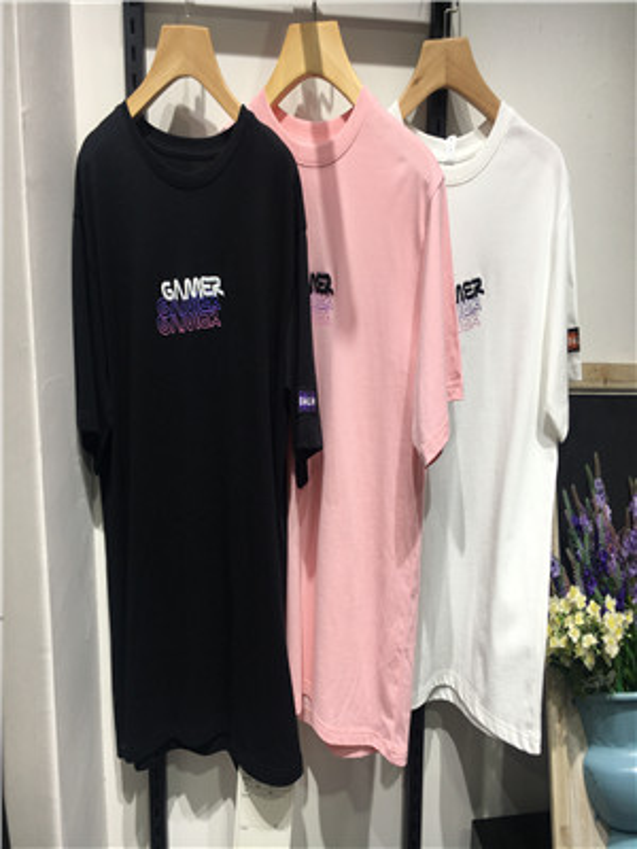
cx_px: 318
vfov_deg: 61.7
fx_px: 712
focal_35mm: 29
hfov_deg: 48.2
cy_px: 424
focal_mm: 4.15
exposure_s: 1/50
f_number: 2.2
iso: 25
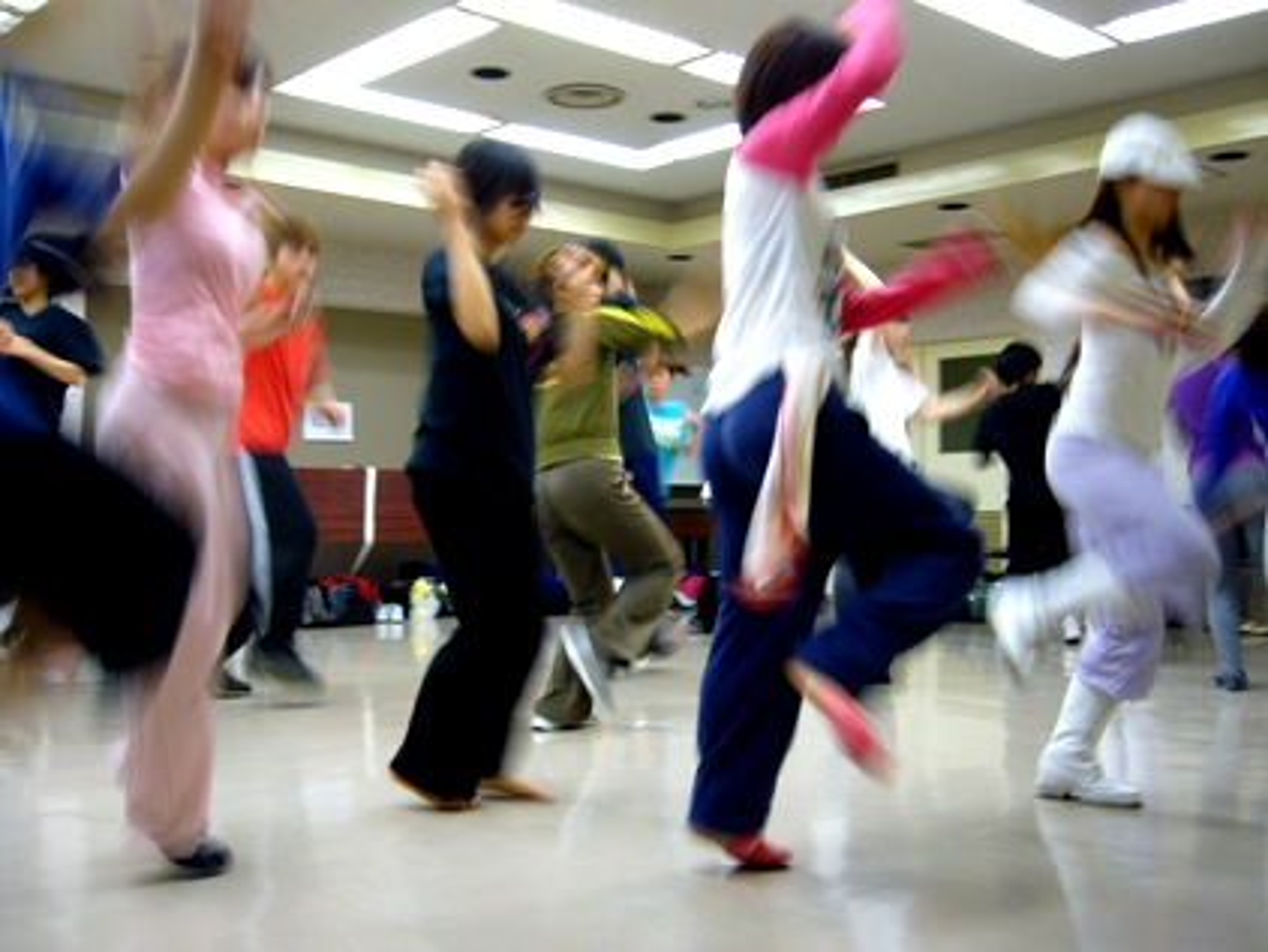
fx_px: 1466
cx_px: 634
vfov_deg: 36.0
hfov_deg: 46.8
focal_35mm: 40
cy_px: 476
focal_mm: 6.6
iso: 100
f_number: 3
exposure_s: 1/20
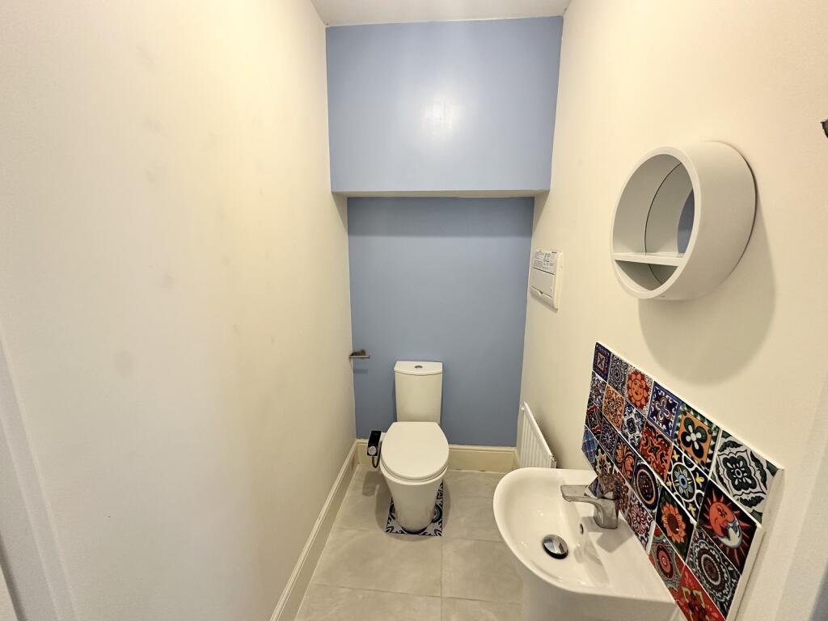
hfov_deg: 102.1
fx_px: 335
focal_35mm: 14
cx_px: 414
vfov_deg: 85.7
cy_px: 310
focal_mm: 2.22
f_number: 2.2
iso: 200
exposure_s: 1/100
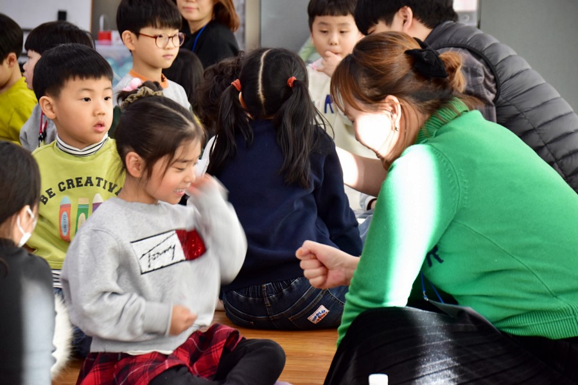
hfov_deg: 13.0
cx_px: 289
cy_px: 192
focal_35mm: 158
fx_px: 2529
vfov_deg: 8.7
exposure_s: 1/50
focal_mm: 105
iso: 800
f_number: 6
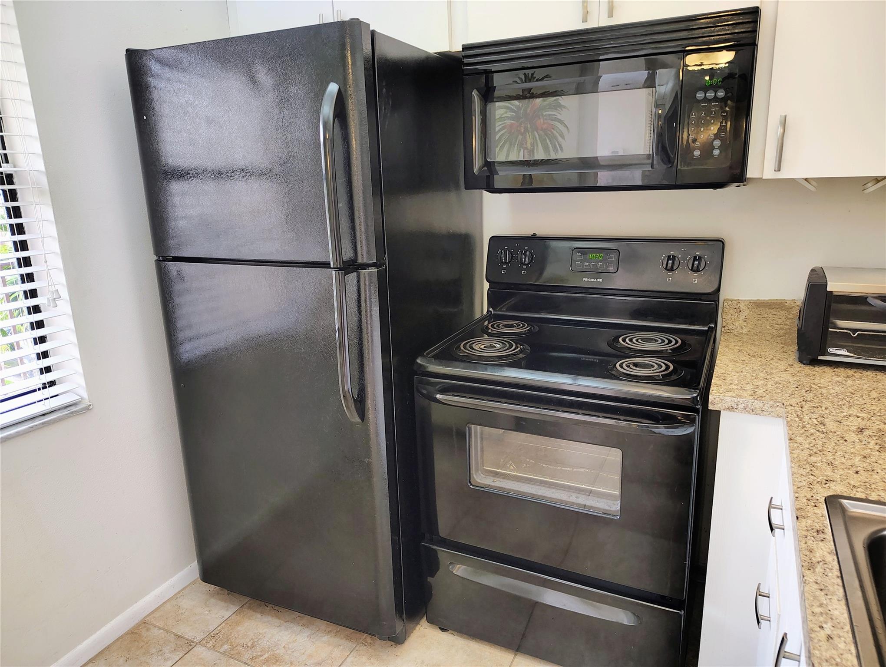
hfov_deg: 71.5
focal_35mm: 24
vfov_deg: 56.9
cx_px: 443
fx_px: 615
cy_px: 334
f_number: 1.8
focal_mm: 5.56
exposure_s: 1/60
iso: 706
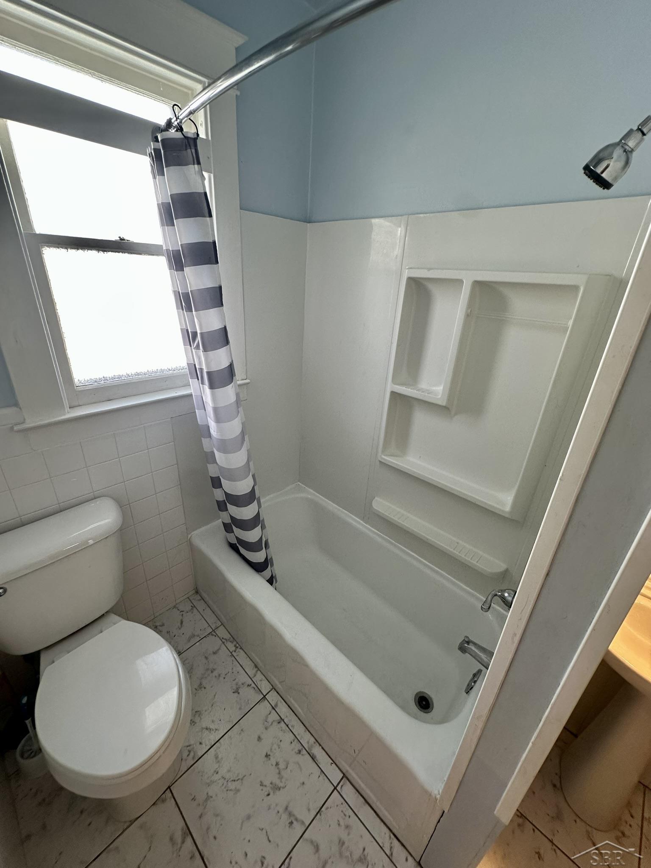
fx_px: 351
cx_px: 326
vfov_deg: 102.1
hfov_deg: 85.7
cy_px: 434
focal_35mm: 14
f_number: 2.2
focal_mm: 2.22
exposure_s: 1/120
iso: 160
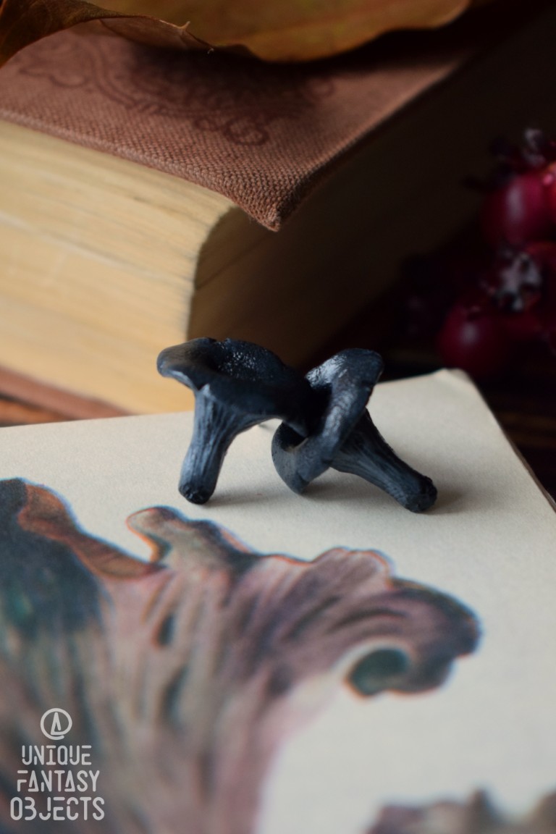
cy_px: 417
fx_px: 1911
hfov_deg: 16.6
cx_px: 278
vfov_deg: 24.6
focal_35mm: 82
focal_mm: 55
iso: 1800
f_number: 5.6
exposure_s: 1/60
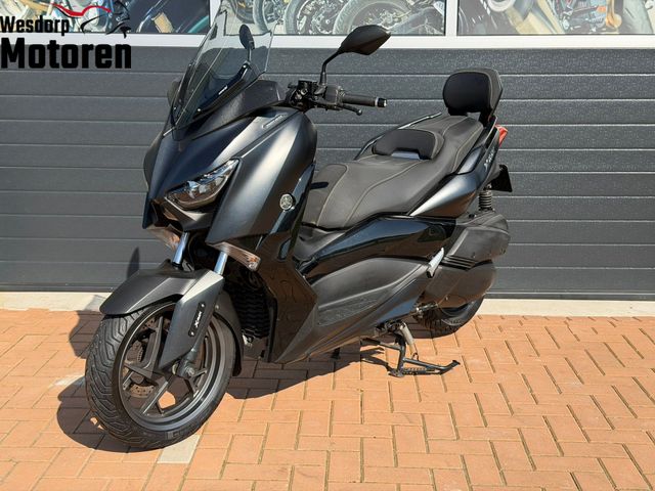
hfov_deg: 39.7
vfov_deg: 30.3
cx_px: 328
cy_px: 246
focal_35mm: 48
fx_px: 908
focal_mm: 6.76
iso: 80
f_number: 1.78
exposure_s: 1/3096
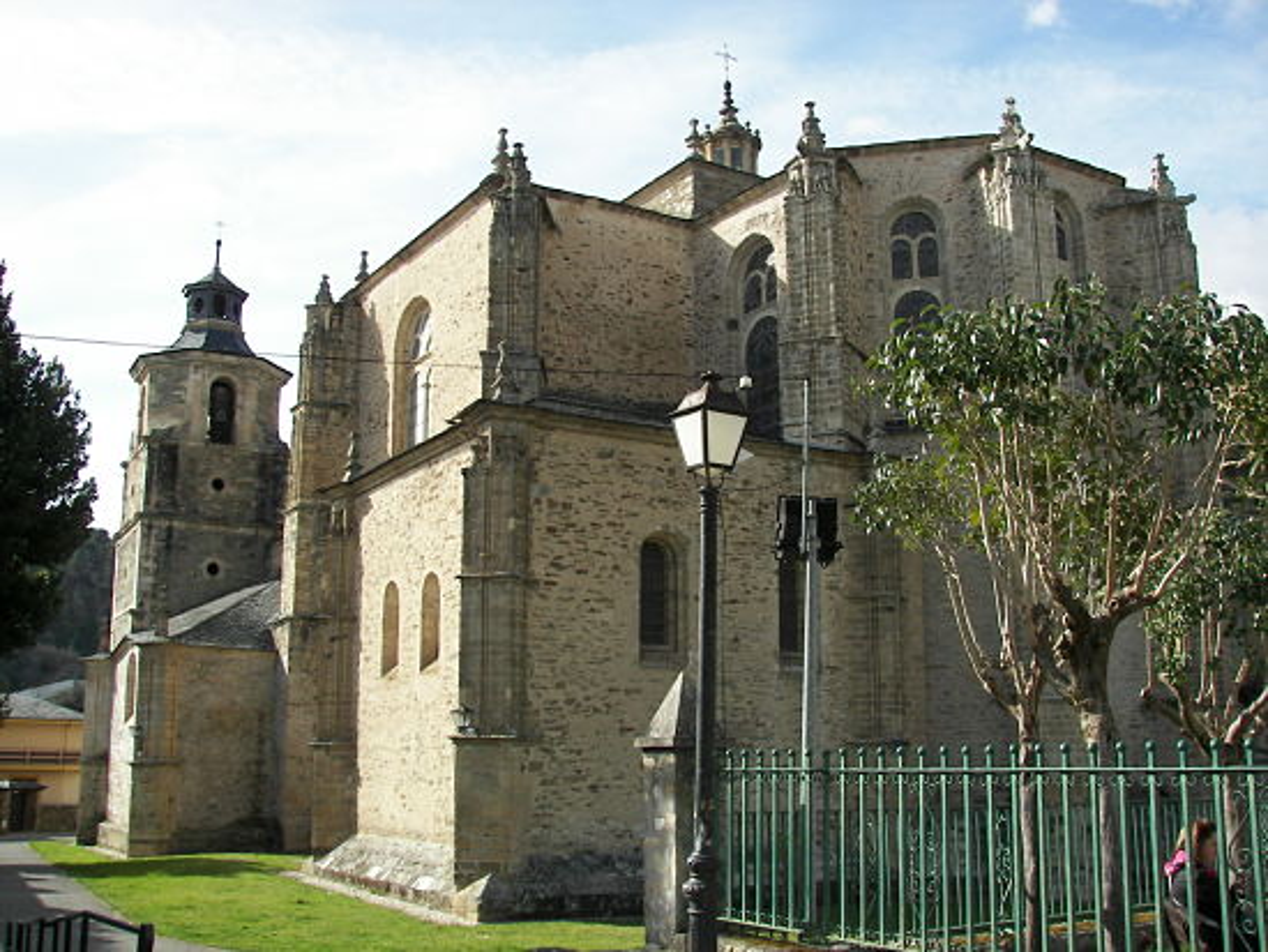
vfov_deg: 39.7
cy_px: 476
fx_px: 1319
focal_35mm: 36
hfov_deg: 51.3
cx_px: 634
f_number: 2.8
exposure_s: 1/640
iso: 50
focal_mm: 6
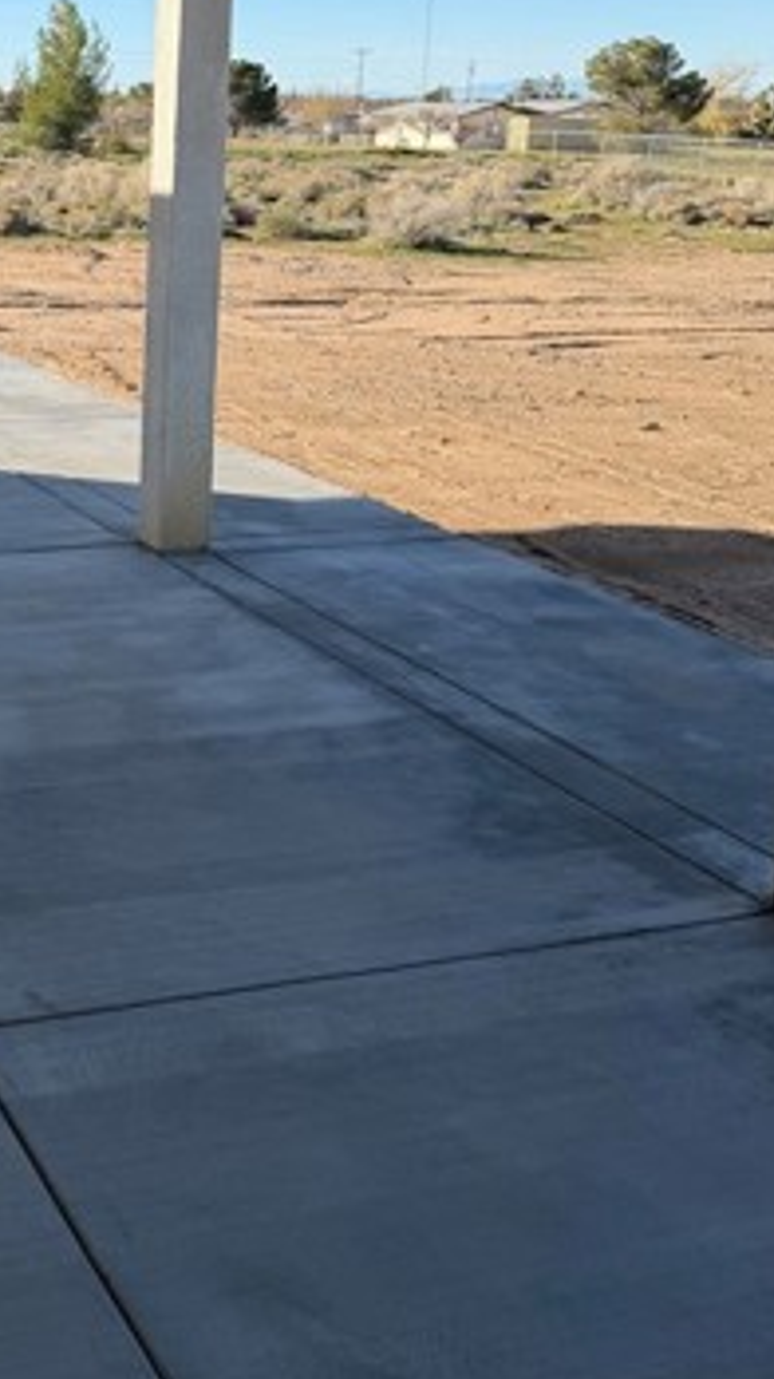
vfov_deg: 42.3
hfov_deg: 23.2
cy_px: 446
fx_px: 1753
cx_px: -99
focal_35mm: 48
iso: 80
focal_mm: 6.76
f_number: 1.78
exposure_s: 1/2703
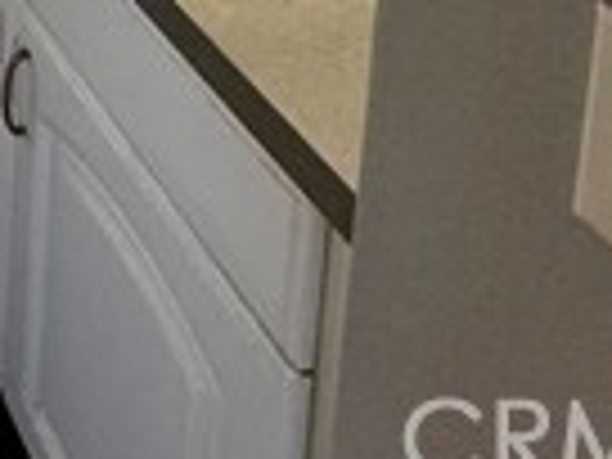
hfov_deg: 24.3
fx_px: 1167
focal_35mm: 66
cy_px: -576
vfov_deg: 15.3
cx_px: -256
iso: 250
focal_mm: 2.22
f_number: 2.2
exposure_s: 1/120
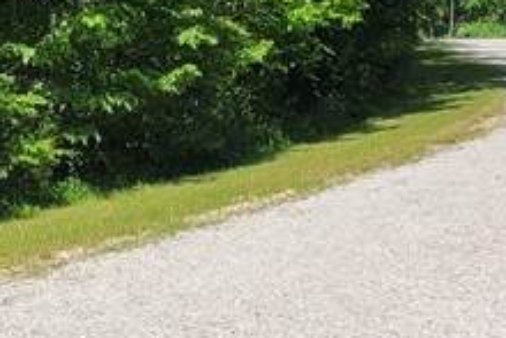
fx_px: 886
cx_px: -5
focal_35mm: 63
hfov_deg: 29.7
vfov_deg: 21.2
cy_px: 41
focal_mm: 1.74
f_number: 2.2
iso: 40
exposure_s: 1/1041
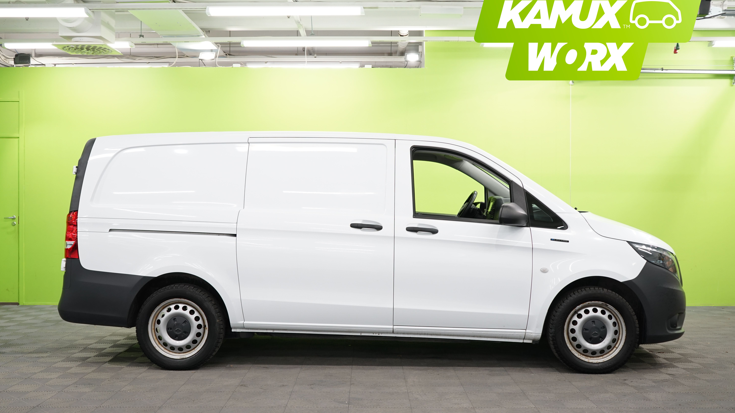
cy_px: 206
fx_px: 760
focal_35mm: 39
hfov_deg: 51.6
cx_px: 367
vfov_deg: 30.4
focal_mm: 37
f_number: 5.6
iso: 500
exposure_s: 1/30
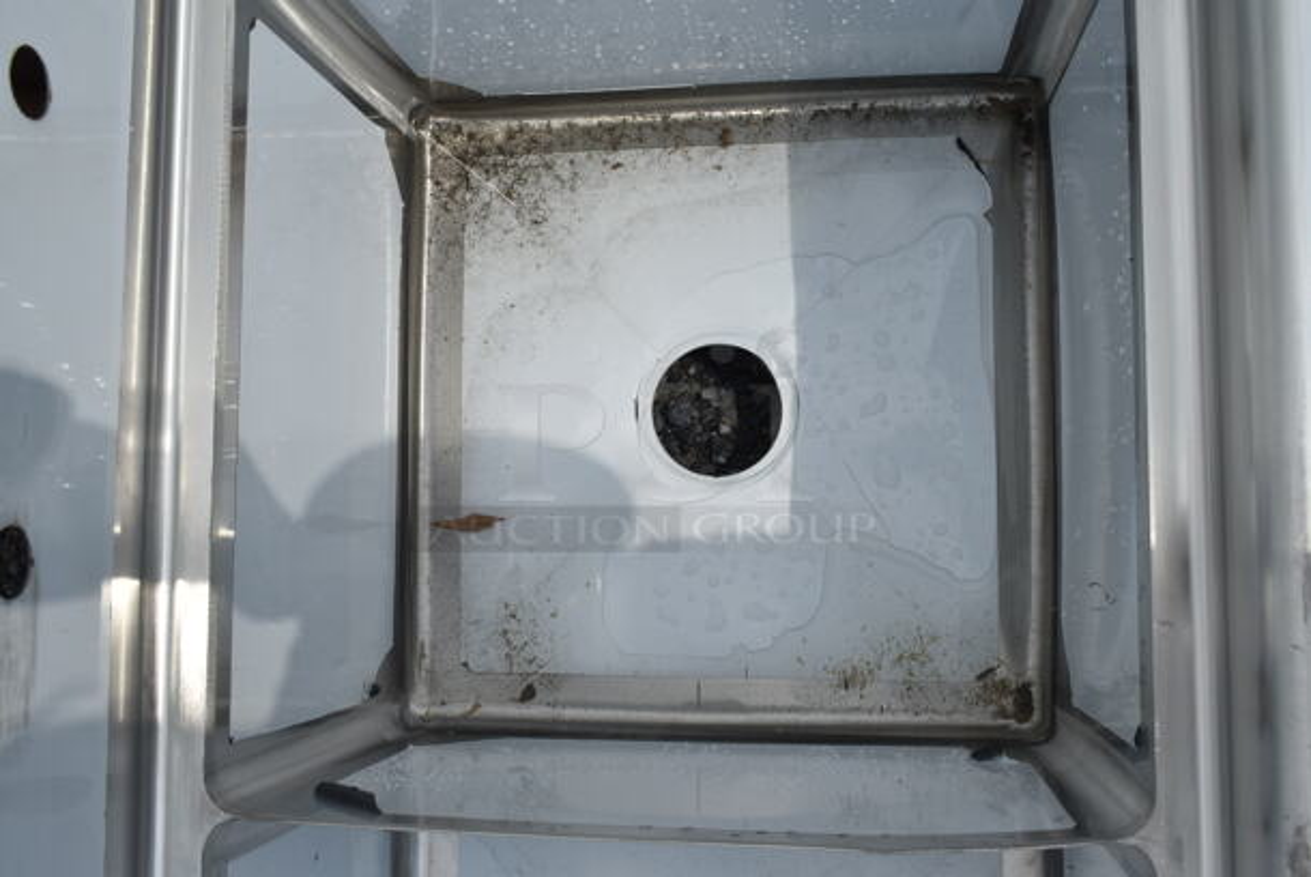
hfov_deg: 53.1
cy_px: 438
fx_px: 1312
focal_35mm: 36
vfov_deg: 37.0
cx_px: 656
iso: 100
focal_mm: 24
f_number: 13
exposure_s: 1/400
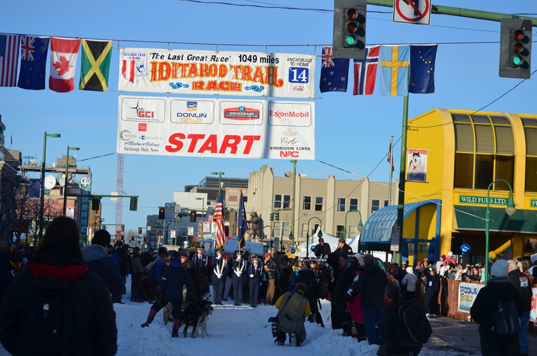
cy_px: 178
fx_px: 1228
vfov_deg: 16.5
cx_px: 268
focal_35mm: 82
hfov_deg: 24.7
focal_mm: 55
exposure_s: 1/2000
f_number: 7.1
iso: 400
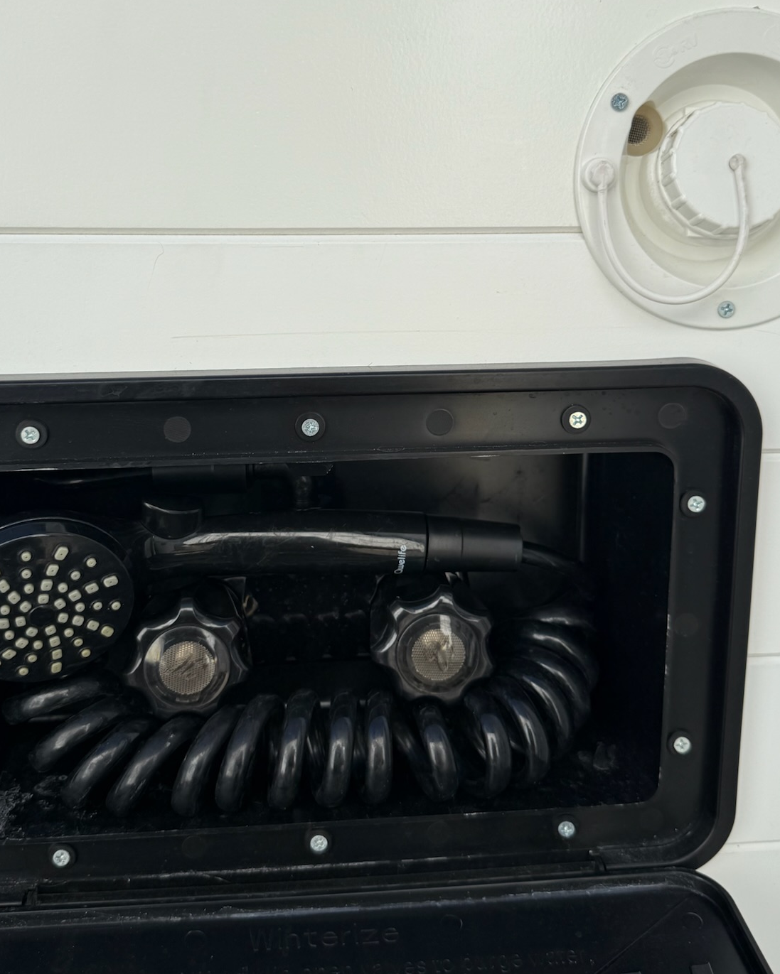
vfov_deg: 51.3
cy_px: 413
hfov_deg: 42.1
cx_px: 335
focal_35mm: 35
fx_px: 1010
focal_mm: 6.76
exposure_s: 1/2370
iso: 80
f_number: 1.78
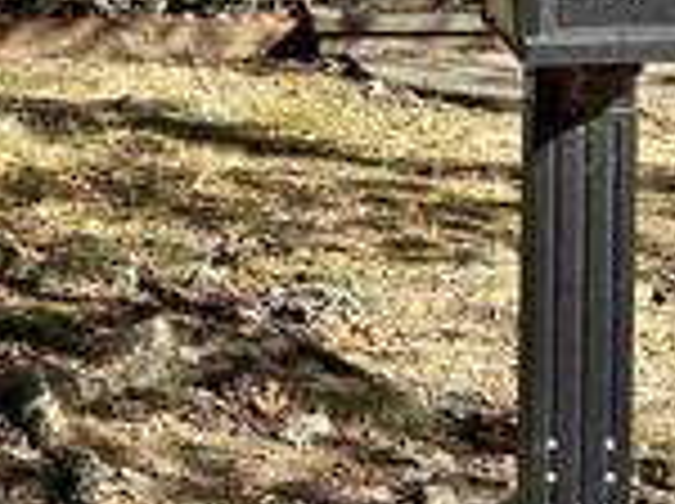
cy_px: 158
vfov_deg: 13.3
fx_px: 2161
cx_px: 68
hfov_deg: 17.5
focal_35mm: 111
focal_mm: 5.7
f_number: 1.5
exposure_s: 1/2008
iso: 50
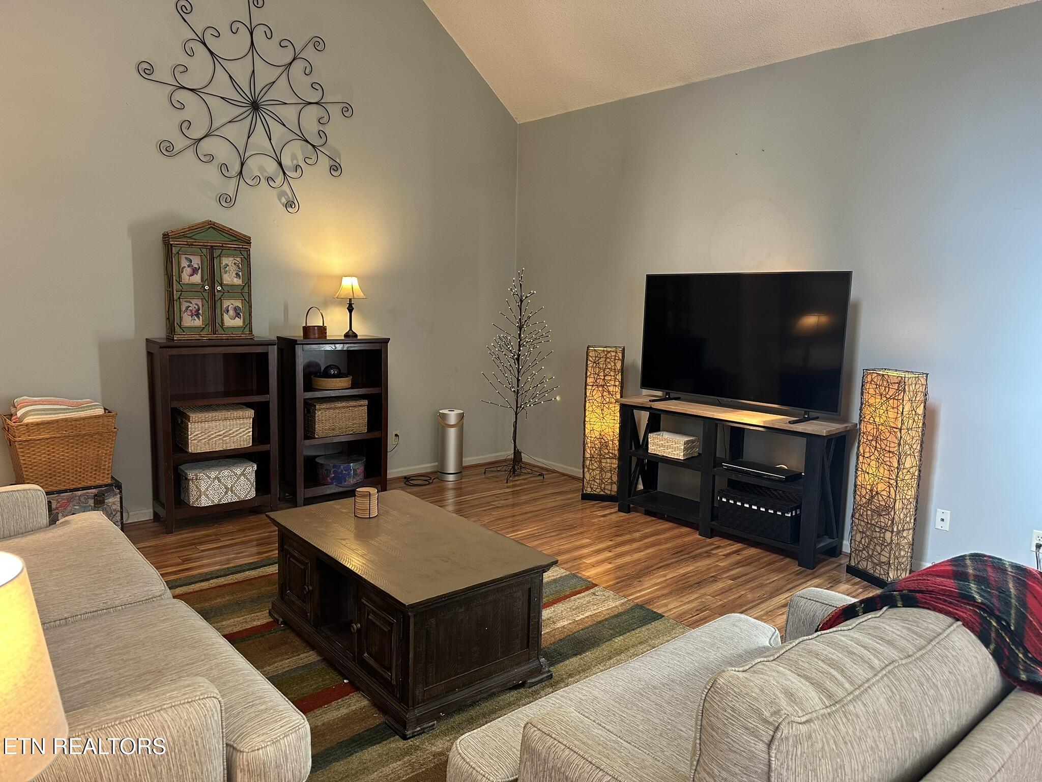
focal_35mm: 24
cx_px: 521
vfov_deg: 56.8
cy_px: 391
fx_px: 722
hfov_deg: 71.6
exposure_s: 1/60
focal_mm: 6.86
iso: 200
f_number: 1.78
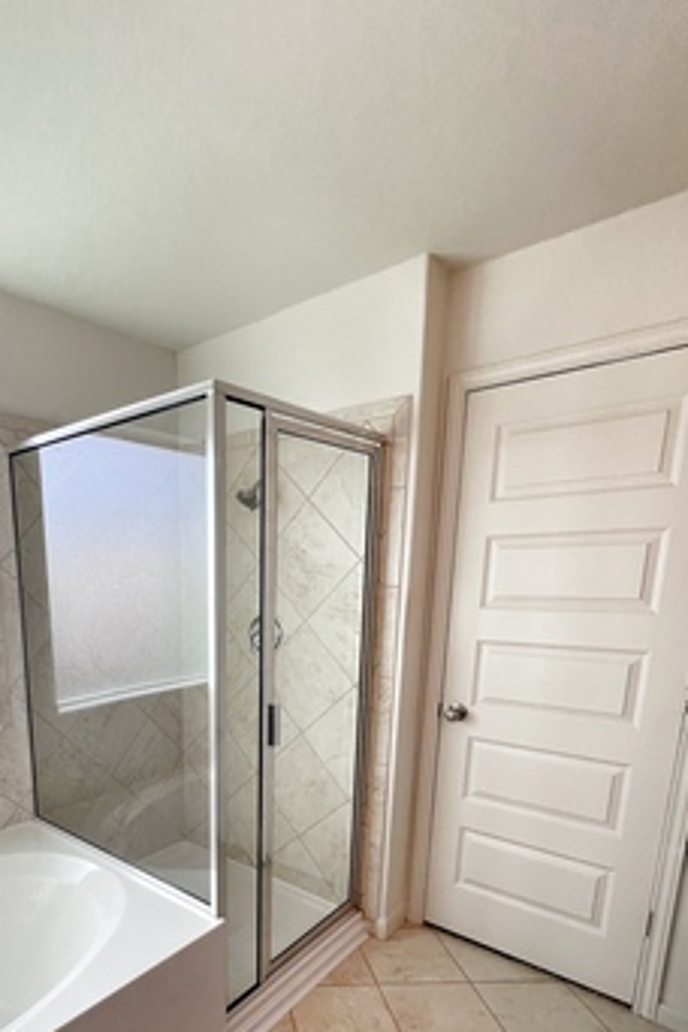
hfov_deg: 61.6
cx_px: 187
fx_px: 545
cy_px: 703
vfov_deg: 83.4
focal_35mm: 19
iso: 50
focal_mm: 1.57
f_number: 1.8
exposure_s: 1/120
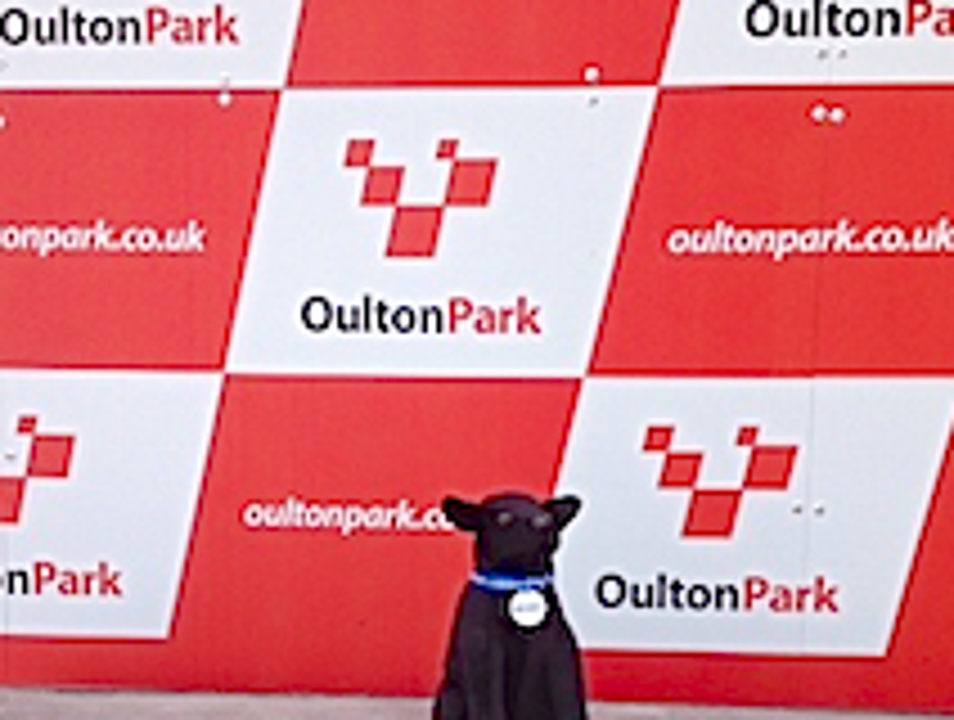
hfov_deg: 31.6
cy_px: 603
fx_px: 1685
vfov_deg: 23.7
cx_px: 472
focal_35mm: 61
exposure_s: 1/935
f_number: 2.4
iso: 50
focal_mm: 4.28
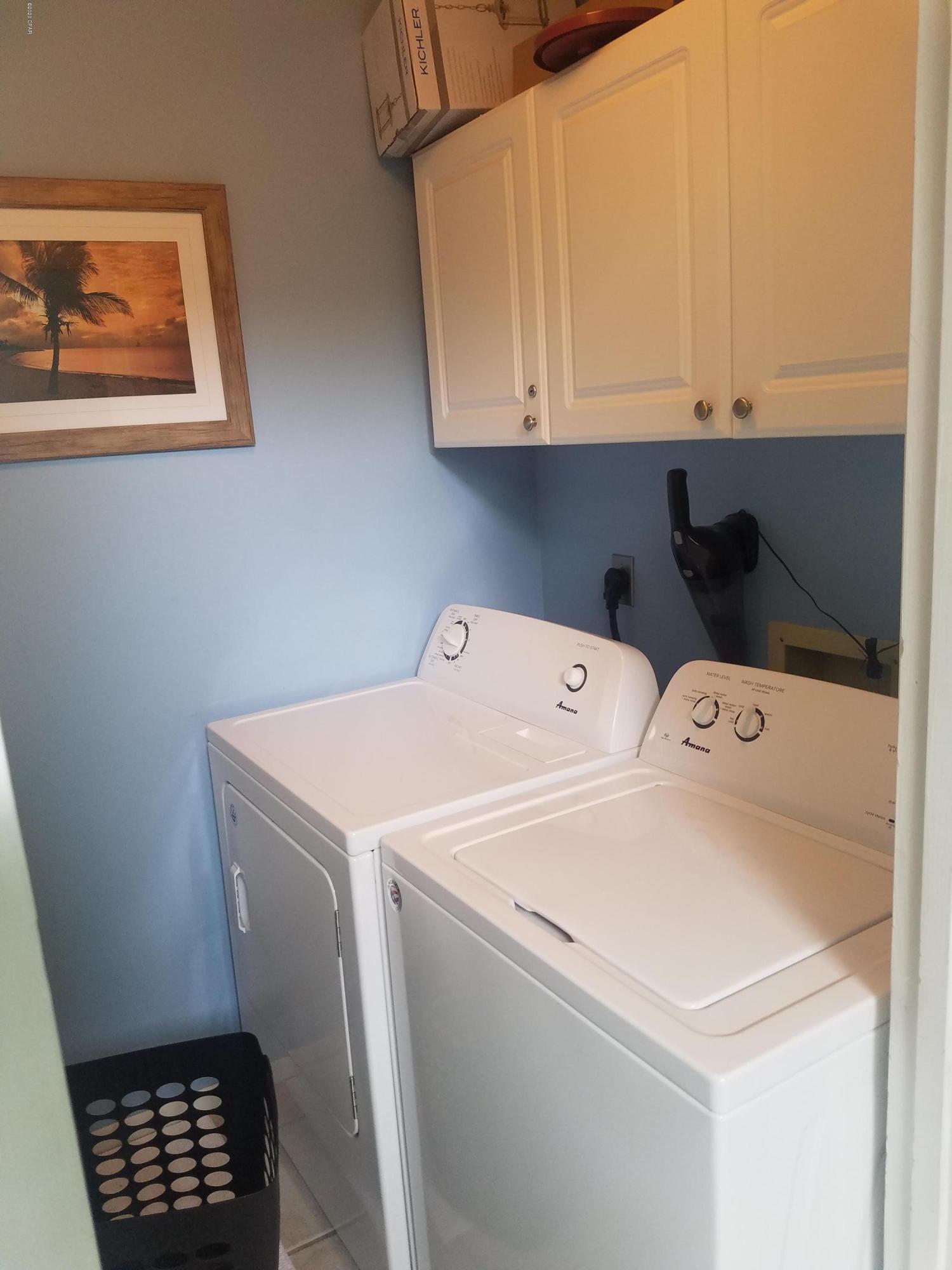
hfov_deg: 53.1
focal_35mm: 26
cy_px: 635
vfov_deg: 67.3
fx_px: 953
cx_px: 476
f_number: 1.7
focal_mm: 4.2
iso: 125
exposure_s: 1/60
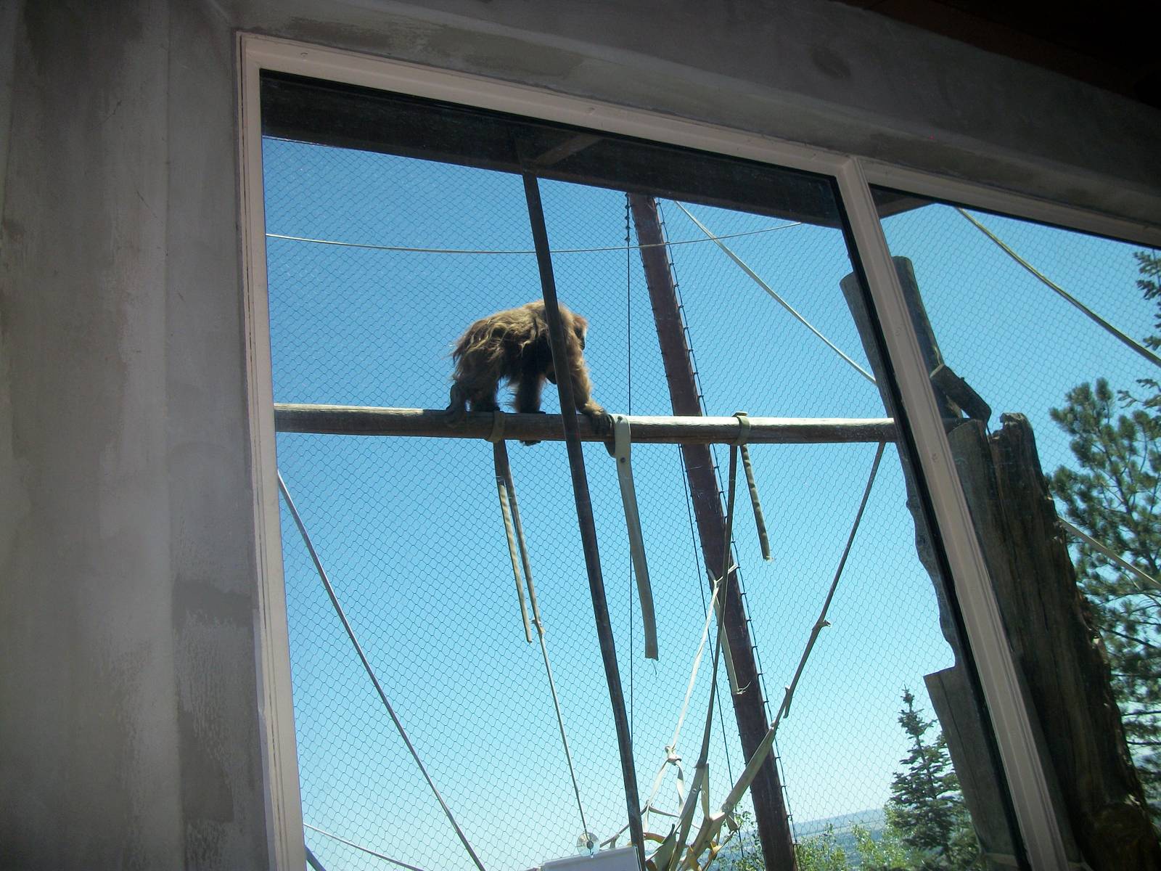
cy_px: 436
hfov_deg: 56.8
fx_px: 1073
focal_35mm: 32
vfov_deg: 44.2
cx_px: 580
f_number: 2.9
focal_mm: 5.7
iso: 80
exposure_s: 1/800
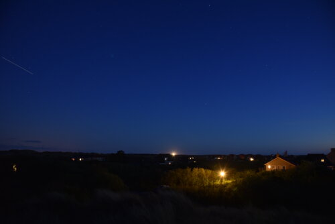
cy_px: 112
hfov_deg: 73.7
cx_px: 168
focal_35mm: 24
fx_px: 223
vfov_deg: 53.2
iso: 400
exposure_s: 20
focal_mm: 24
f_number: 6.3
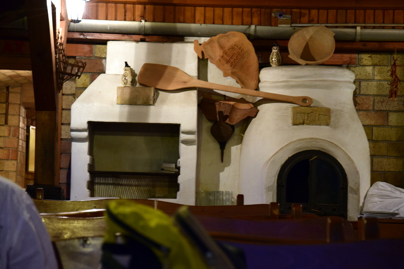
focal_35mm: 105
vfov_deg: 13.1
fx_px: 1179
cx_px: 202
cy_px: 134
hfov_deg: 19.4
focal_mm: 70
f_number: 5.3
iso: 1600
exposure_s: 1/6
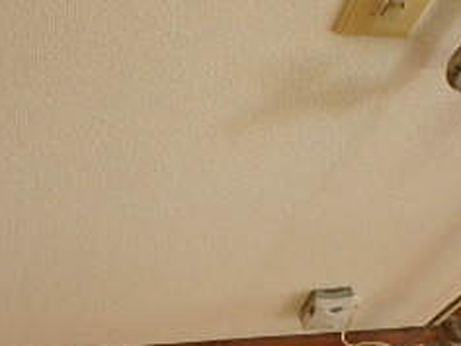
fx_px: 759
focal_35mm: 57
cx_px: 170
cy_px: 438
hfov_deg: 33.6
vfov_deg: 23.1
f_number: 3.5
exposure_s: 1/30
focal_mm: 3.7
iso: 400
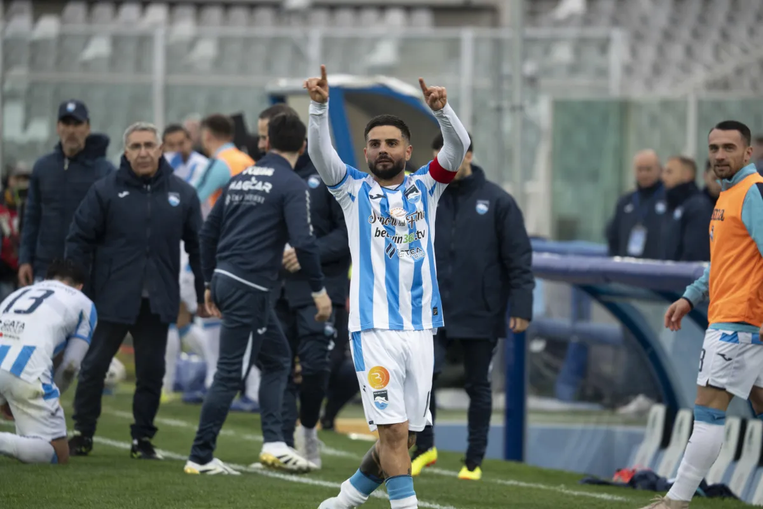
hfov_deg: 5.2
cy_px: 254
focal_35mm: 395
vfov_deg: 3.5
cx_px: 382
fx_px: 8373
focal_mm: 395.1
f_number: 6.3
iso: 1000
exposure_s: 1/320
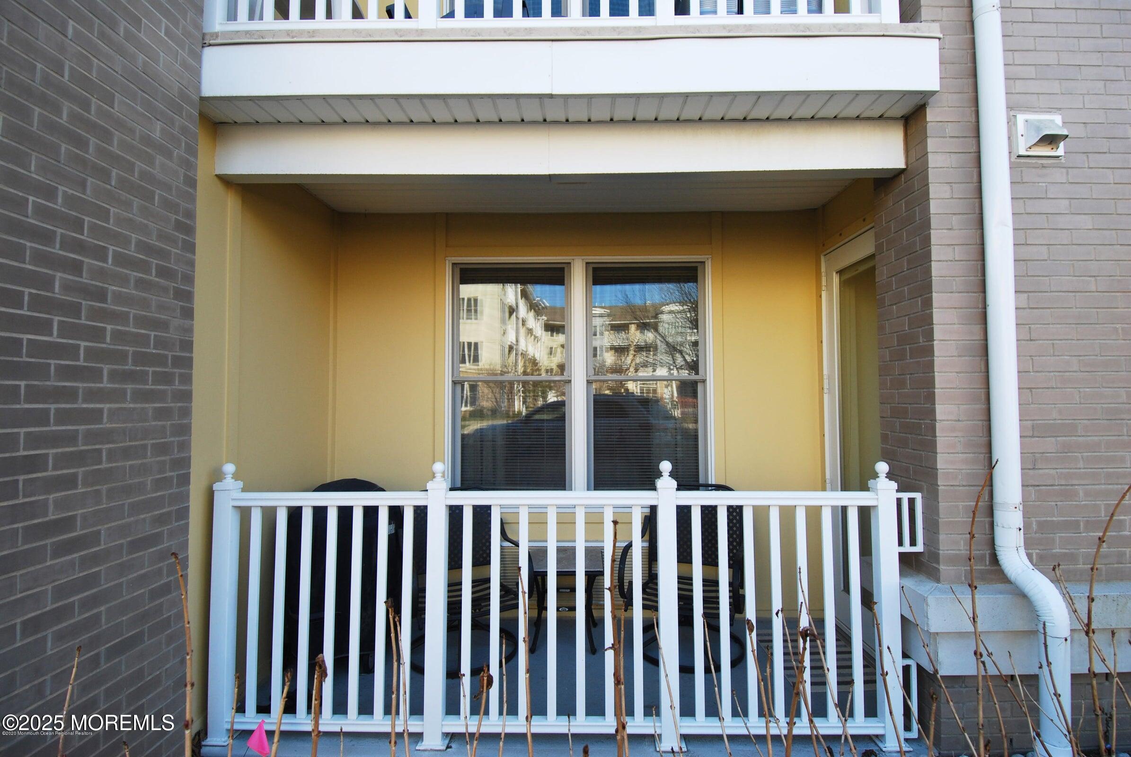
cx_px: 566
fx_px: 566
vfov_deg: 67.5
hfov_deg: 89.9
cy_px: 378
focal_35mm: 18
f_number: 5.6
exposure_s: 1/125
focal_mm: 12
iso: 180
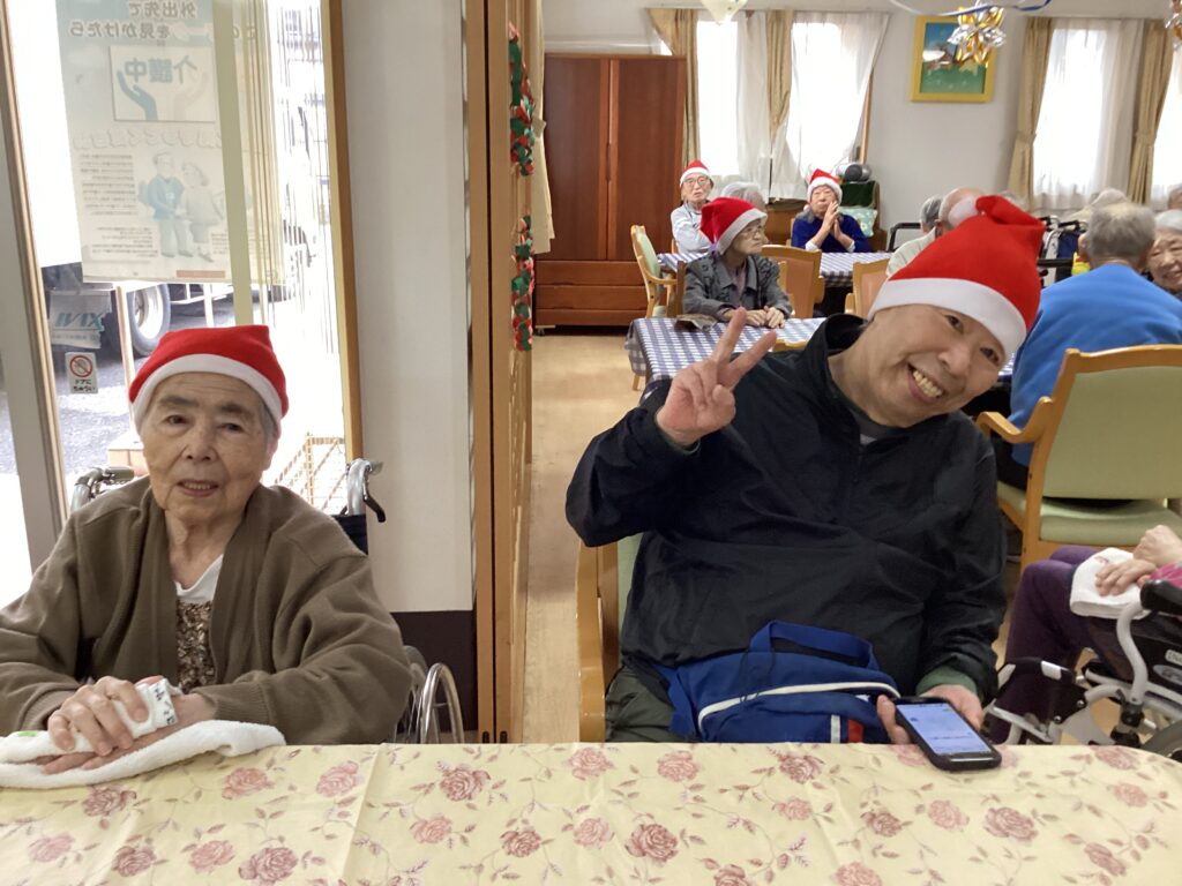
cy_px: 443
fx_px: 1059
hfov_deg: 58.4
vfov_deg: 45.4
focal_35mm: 31
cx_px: 591
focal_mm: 3.3
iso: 250
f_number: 2.4
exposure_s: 1/50
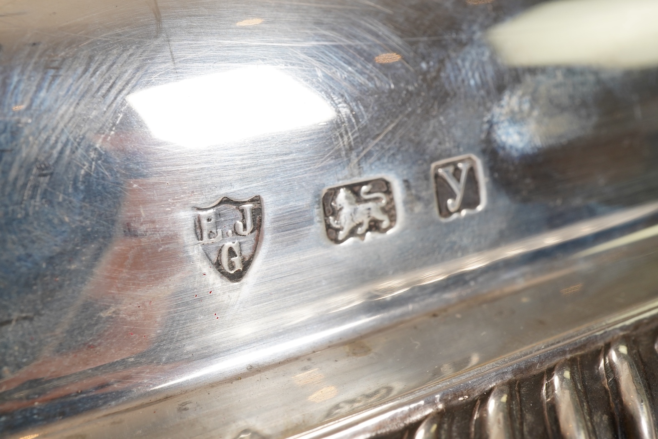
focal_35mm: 45
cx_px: 329
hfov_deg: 43.6
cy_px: 220
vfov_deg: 29.9
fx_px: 823
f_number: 22
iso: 400
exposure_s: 1/125
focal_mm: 30
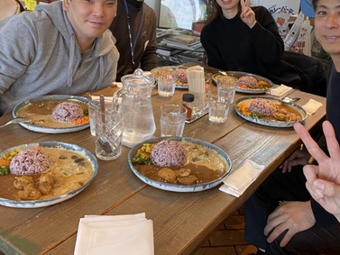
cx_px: 185
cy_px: 51
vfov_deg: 35.7
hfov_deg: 47.8
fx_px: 383
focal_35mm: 39
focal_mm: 2.71
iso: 160
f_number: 2.2
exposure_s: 1/60
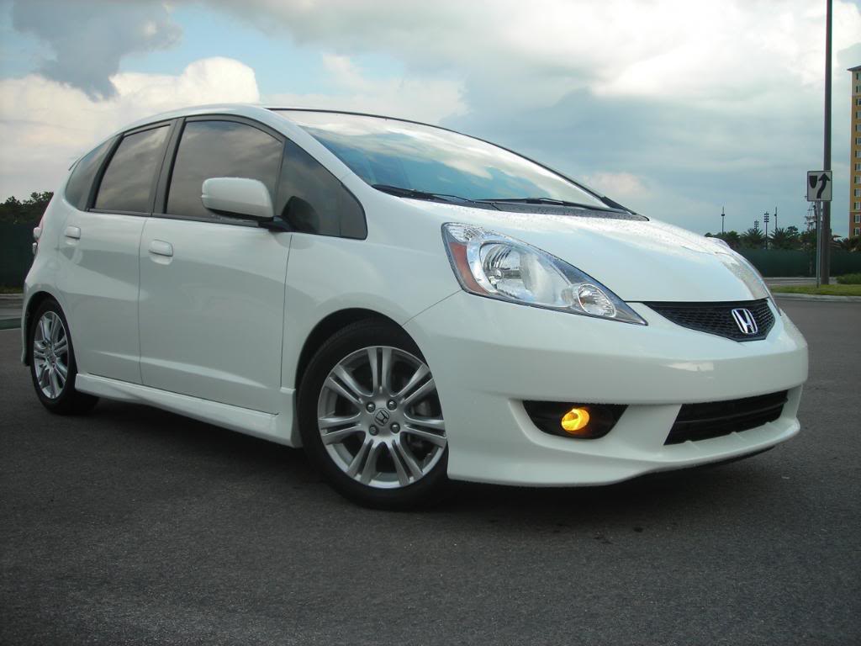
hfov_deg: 49.0
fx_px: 945
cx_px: 430
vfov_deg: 37.7
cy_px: 323
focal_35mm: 38
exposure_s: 1/275
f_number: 3.2
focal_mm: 6.3
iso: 50
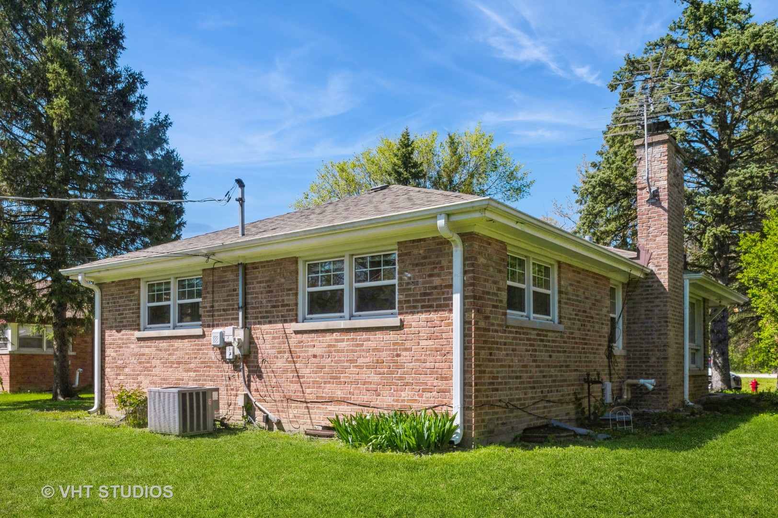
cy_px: 259
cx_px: 389
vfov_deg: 42.3
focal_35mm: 31
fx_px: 669
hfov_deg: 60.3
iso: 200
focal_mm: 31
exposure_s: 1/2500
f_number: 8
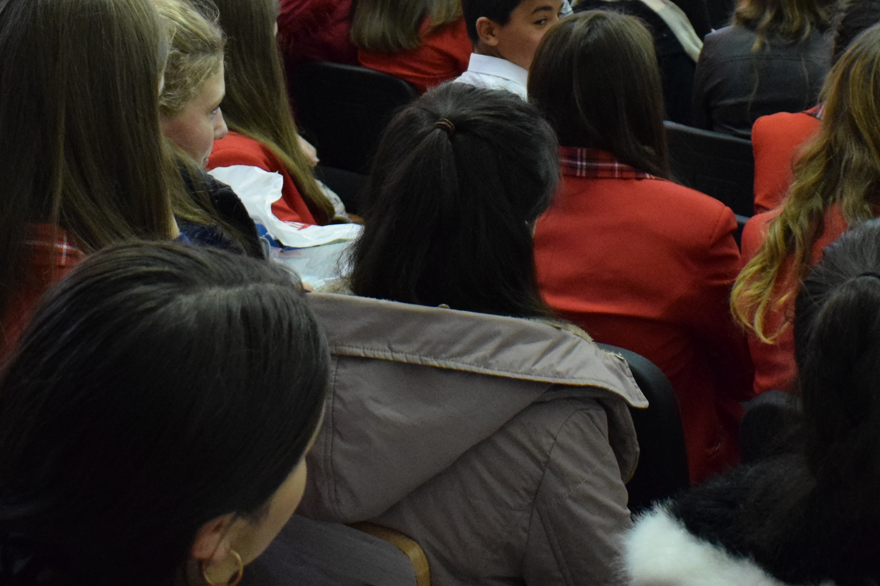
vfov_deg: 19.8
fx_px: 1613
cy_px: -40
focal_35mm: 66
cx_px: 474
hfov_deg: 30.5
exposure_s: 1/50
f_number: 5
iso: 3200
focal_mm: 18
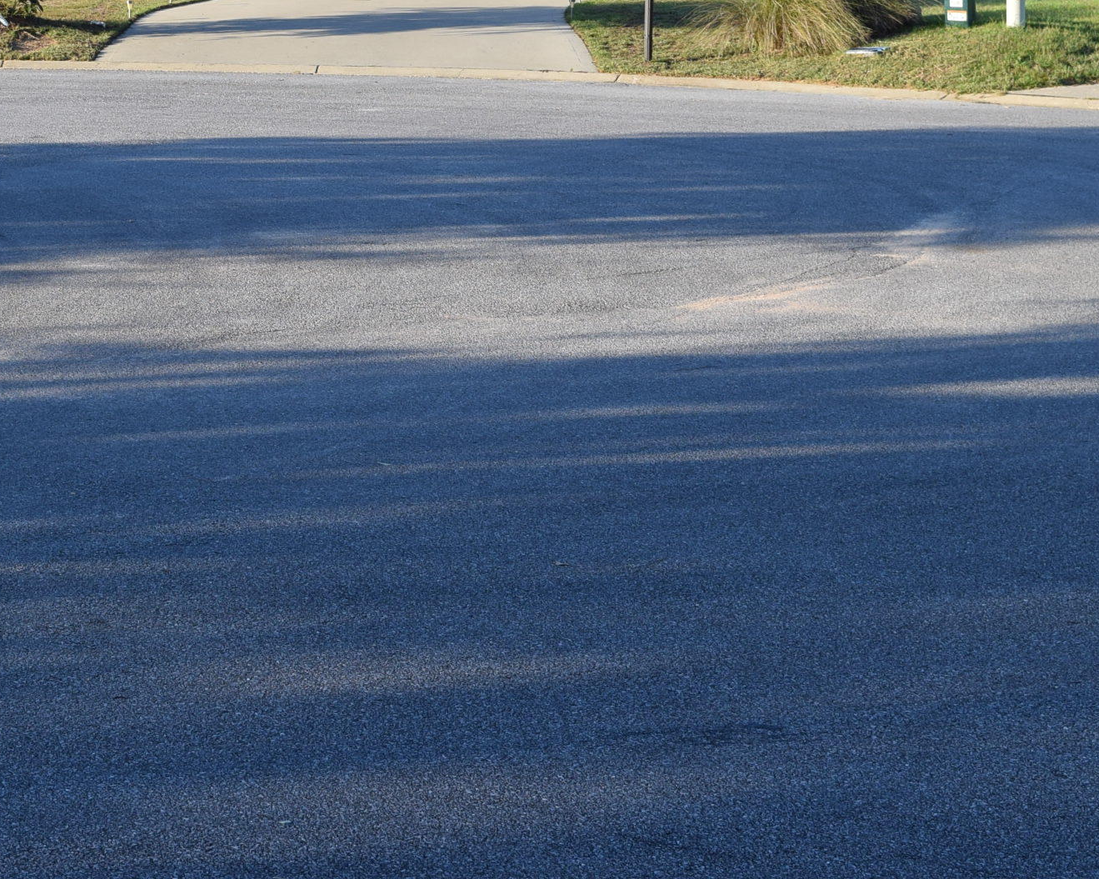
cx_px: 301
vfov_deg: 15.4
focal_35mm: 99
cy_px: 112
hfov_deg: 19.2
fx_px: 3222
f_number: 8
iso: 200
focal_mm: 31
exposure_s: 1/250
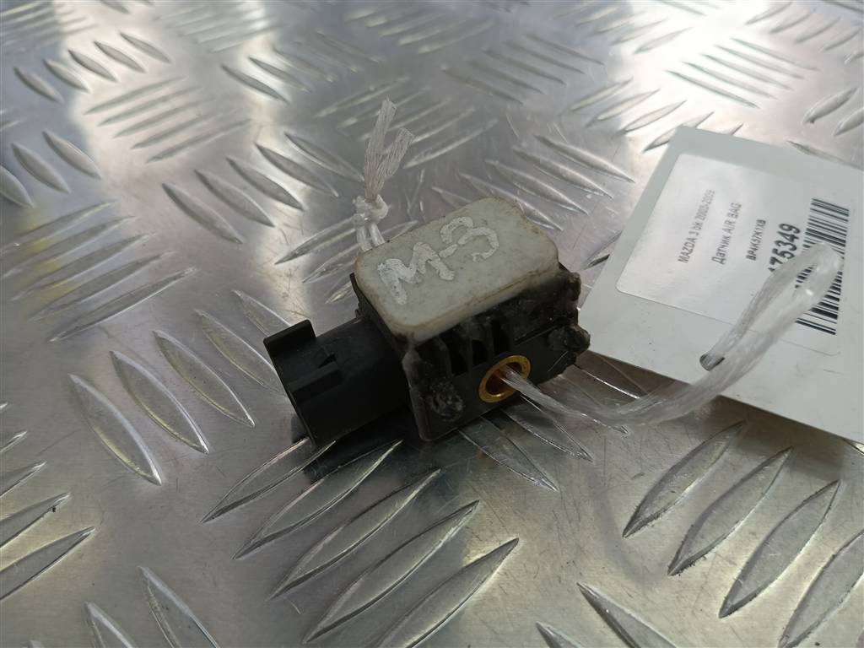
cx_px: 432
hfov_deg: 65.3
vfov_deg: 51.4
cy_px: 324
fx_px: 674
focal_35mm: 27
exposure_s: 1/100
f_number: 1.6
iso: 86
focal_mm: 4.11
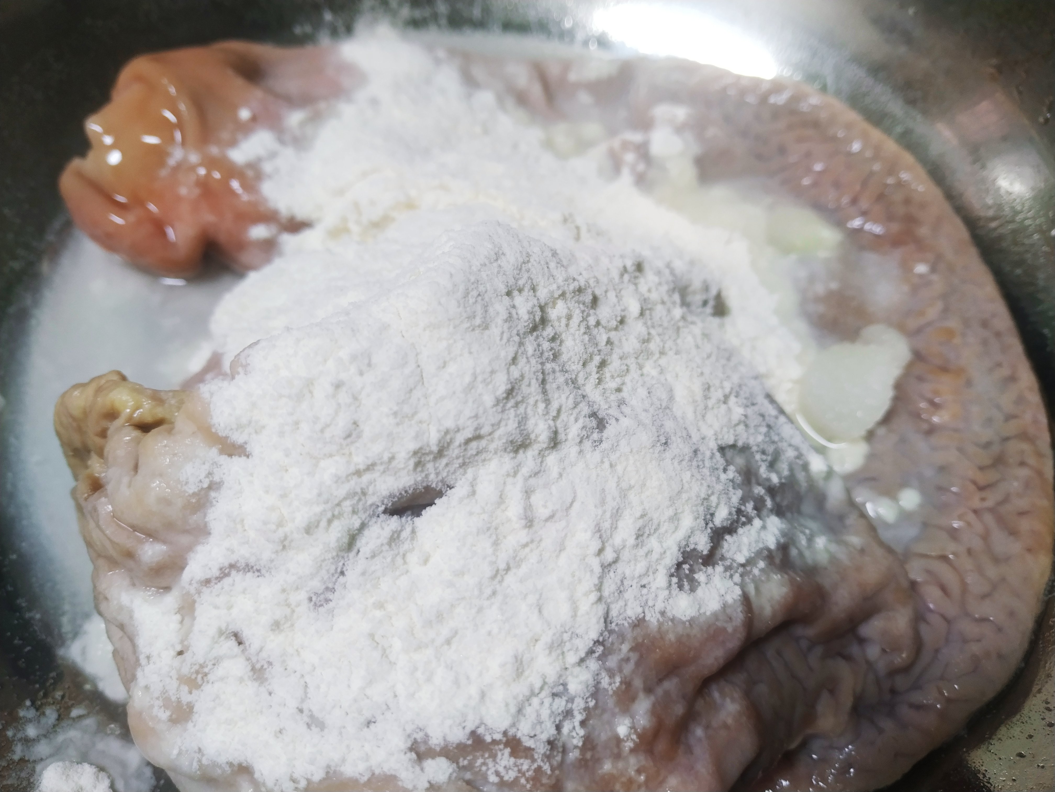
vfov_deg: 56.8
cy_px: 396
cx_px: 528
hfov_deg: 71.6
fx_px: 731
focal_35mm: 24
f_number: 1.9
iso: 200
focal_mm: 3.94
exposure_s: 1/20
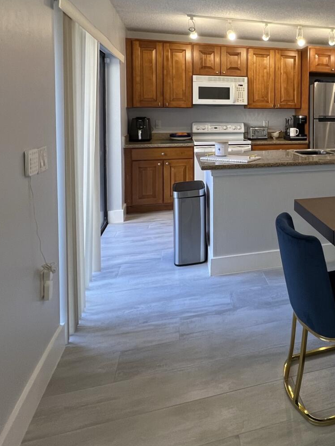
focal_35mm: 26
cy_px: 127
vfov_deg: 64.3
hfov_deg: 47.8
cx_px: 300
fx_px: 335
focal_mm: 1.57
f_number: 1.8
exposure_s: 1/60
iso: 125
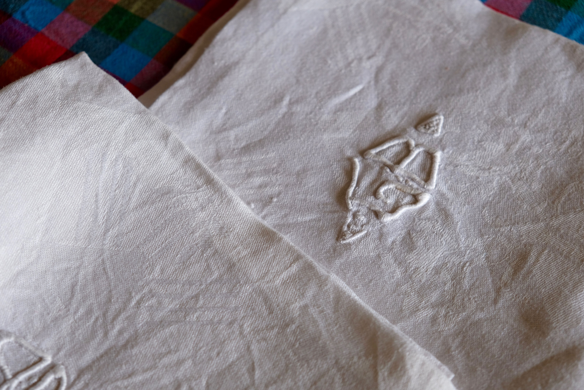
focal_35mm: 61
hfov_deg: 32.9
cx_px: 292
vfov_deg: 22.3
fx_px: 989
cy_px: 195
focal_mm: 40.7
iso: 500
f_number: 4
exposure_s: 1/125
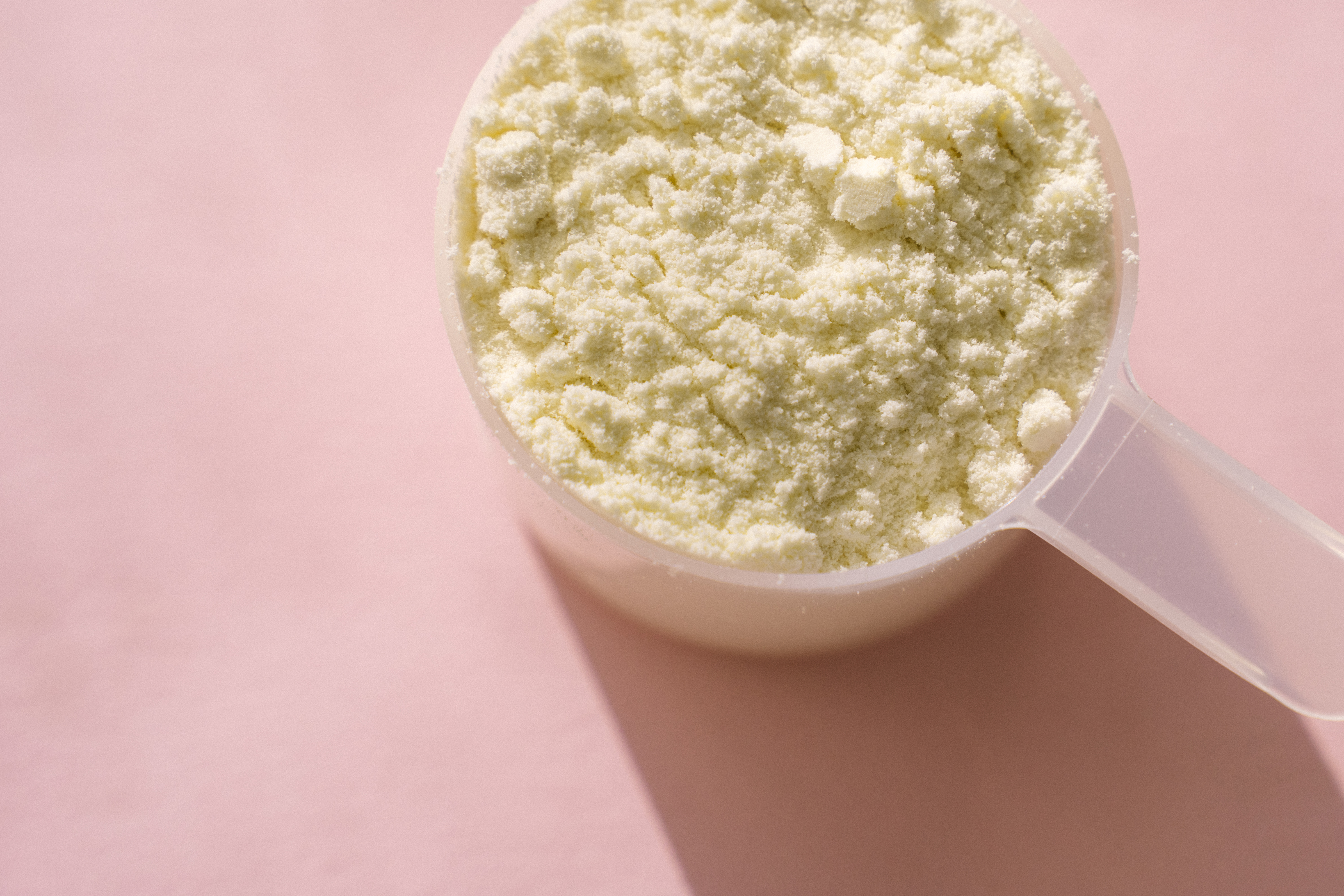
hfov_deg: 21.7
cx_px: 809
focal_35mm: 94
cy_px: 372
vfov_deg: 14.5
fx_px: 3509
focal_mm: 75
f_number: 5
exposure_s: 1/1250
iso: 250
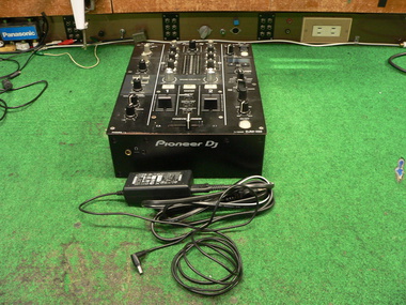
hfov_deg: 51.4
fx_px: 422
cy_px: 152
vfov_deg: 39.7
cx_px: 203
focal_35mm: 36
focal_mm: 6
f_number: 2.8
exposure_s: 1/10
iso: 200
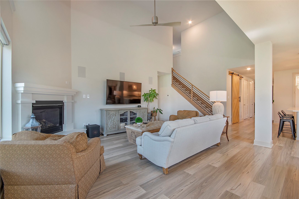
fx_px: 125
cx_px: 150
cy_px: 100
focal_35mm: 15
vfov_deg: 77.3
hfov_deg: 100.4
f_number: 11
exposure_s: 1/5
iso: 100
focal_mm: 10
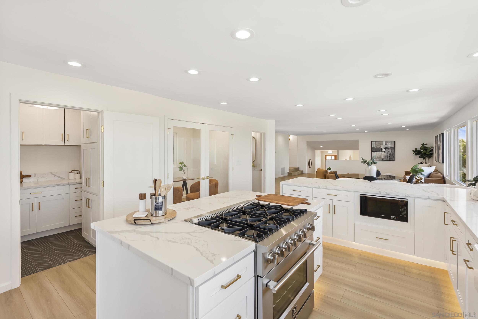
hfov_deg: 96.7
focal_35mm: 16
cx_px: 239
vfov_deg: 73.8
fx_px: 213
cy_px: 160
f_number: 8
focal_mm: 16
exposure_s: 1/25
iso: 500
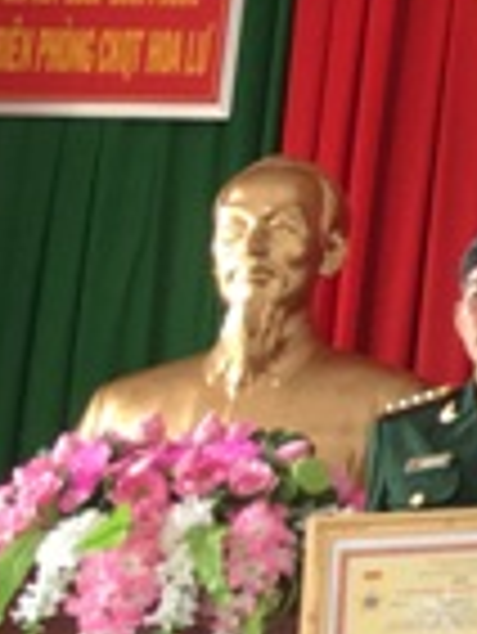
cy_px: 54
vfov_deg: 11.9
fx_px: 3009
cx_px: 1778
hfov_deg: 7.2
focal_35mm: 164
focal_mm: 4.15
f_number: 2.2
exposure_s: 1/50
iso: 32
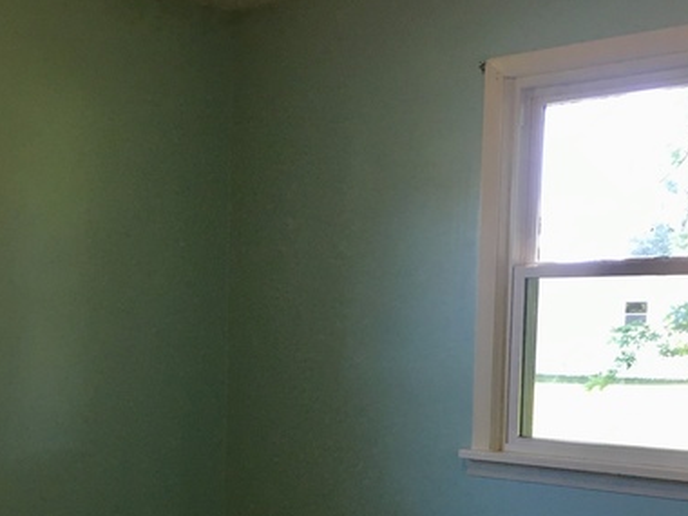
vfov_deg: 24.2
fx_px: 1173
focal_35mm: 59
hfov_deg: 32.3
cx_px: 196
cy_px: 445
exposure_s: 1/30
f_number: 2.2
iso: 40
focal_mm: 4.15
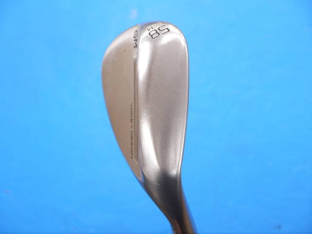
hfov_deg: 23.3
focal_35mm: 84
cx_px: 156
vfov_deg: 17.6
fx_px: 757
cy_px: 117
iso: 640
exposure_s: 1/80
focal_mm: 42
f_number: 5.6
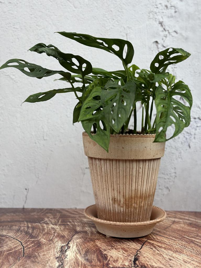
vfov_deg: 39.7
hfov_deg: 30.3
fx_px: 372
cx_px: 100
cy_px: 134
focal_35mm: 48
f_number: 1.78
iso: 80
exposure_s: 1/699
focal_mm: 6.86
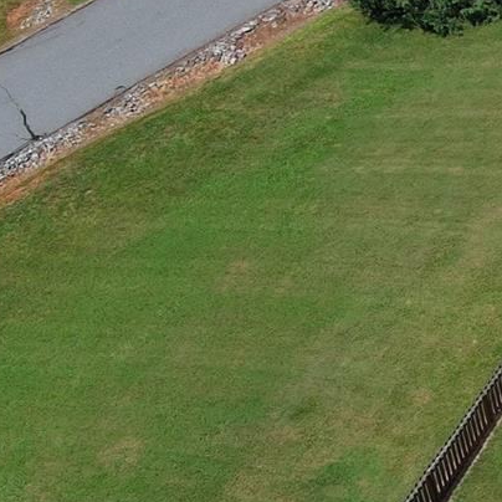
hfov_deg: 12.3
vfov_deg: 13.9
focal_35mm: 125
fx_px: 2051
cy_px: 181
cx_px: 1000
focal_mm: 10.57
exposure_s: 1/1949
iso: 100
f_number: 2.8
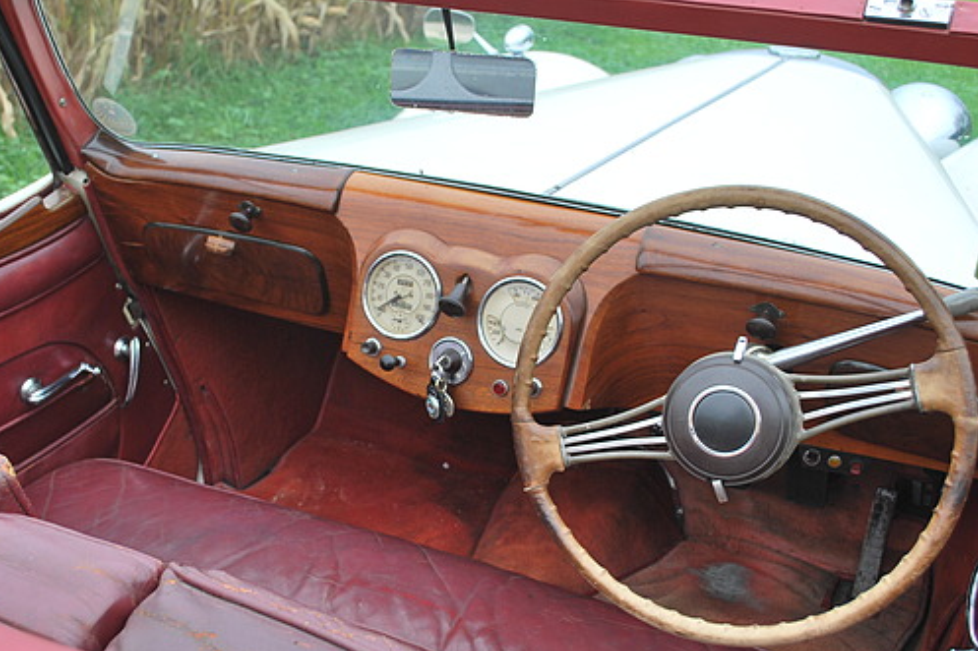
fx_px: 1276
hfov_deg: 41.9
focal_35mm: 47
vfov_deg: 28.6
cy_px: 330
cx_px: 437
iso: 100
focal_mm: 26
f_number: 5
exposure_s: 1/100
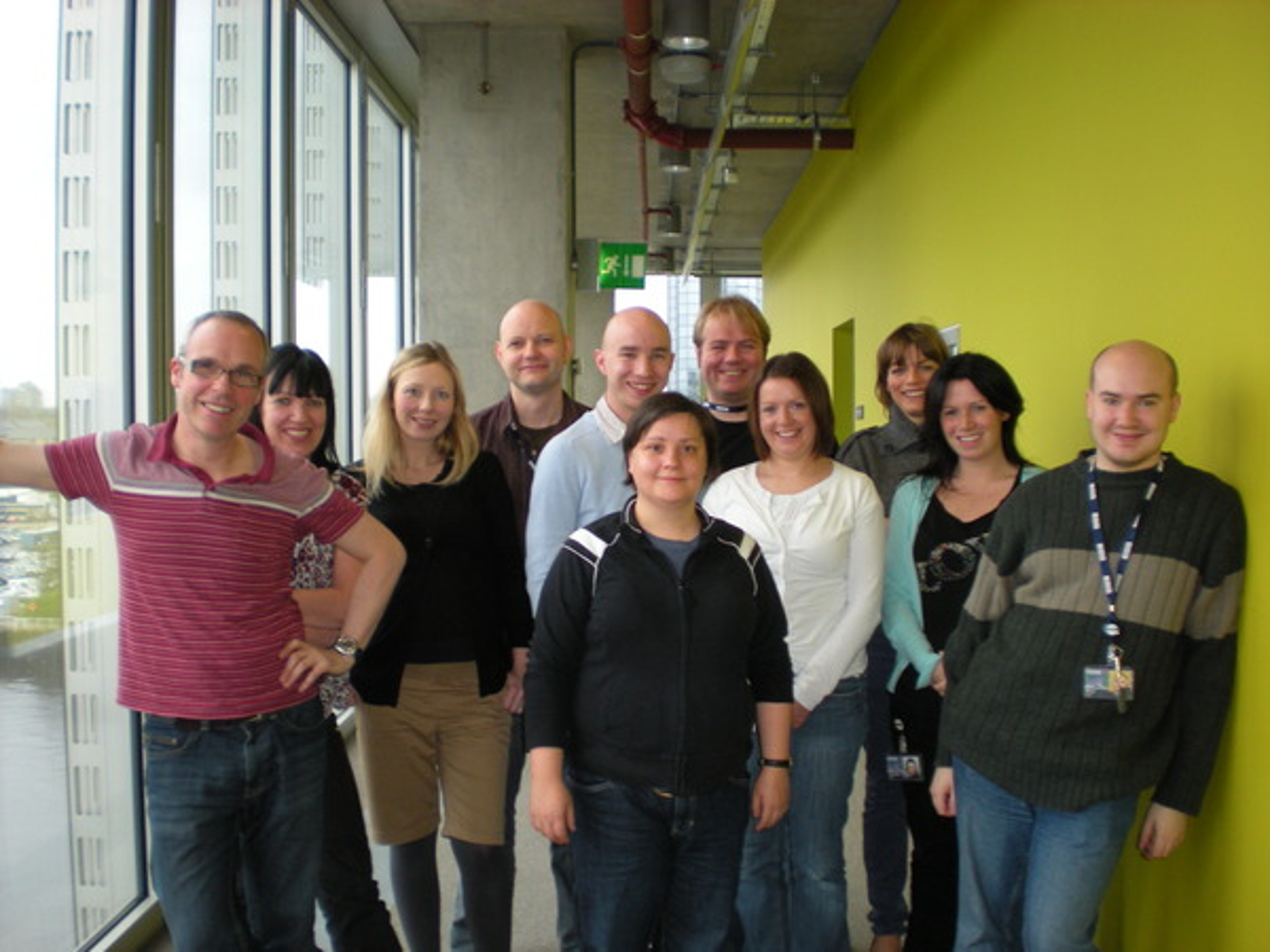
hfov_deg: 49.0
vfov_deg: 37.7
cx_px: 635
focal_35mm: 38
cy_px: 476
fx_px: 1394
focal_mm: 6.3
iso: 148
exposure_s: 1/39.2
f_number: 3.1
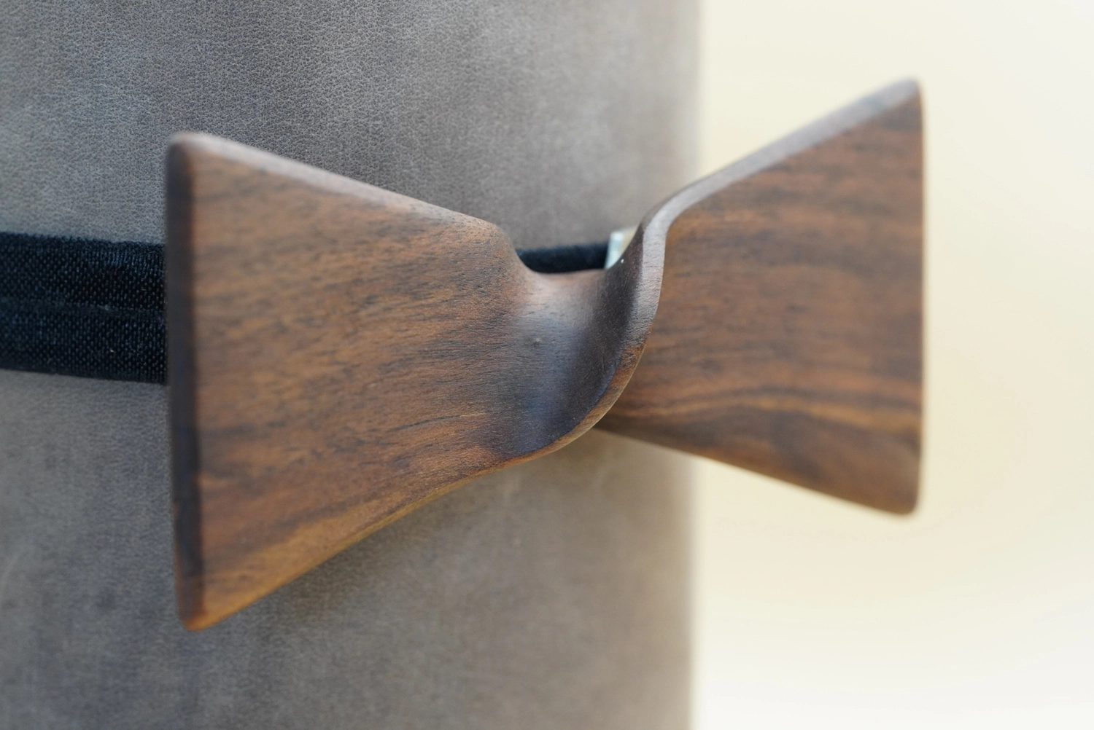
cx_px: 547
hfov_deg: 15.2
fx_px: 4105
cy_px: 365
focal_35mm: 135
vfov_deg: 10.2
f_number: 4
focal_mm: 90
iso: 1250
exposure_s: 1/160
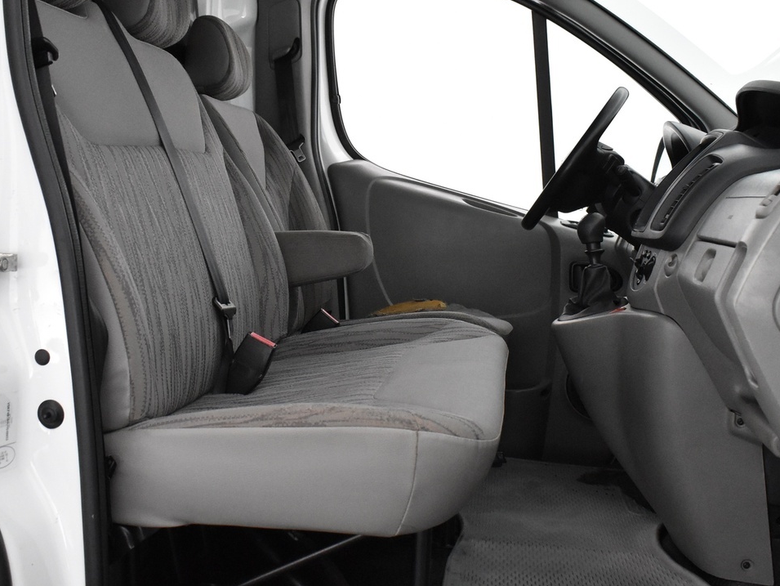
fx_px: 992
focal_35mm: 44
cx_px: 358
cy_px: 257
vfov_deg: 32.9
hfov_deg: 42.9
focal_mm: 18
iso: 3200
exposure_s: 1/80
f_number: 4
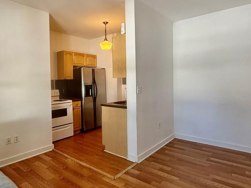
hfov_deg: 71.2
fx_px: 174
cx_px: 108
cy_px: 86
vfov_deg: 56.7
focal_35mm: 24
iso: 320
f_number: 2.2
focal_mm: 2.22
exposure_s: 1/120
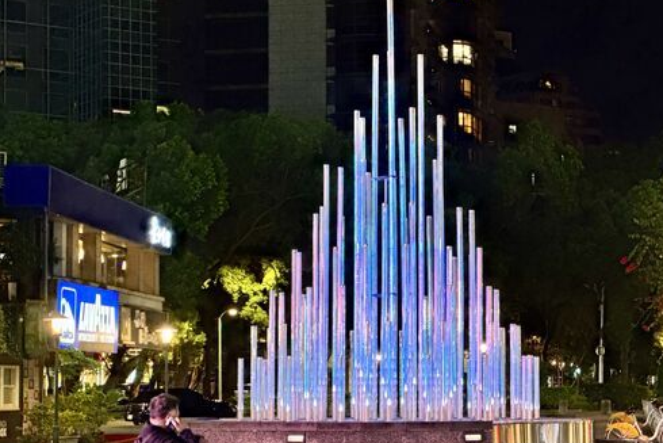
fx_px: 1805
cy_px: 267
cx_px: 405
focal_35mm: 98
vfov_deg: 14.0
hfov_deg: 20.8
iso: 1250
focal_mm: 9
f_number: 2.8
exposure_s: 1/36
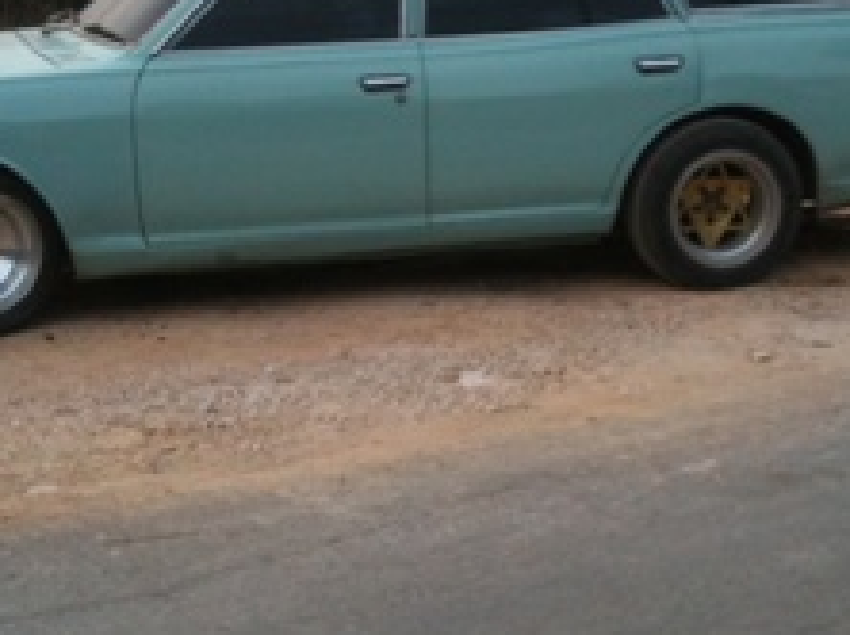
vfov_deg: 18.6
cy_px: 293
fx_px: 1938
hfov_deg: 24.7
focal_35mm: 79
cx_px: 360
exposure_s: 1/20
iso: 80
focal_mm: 3.85
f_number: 2.8
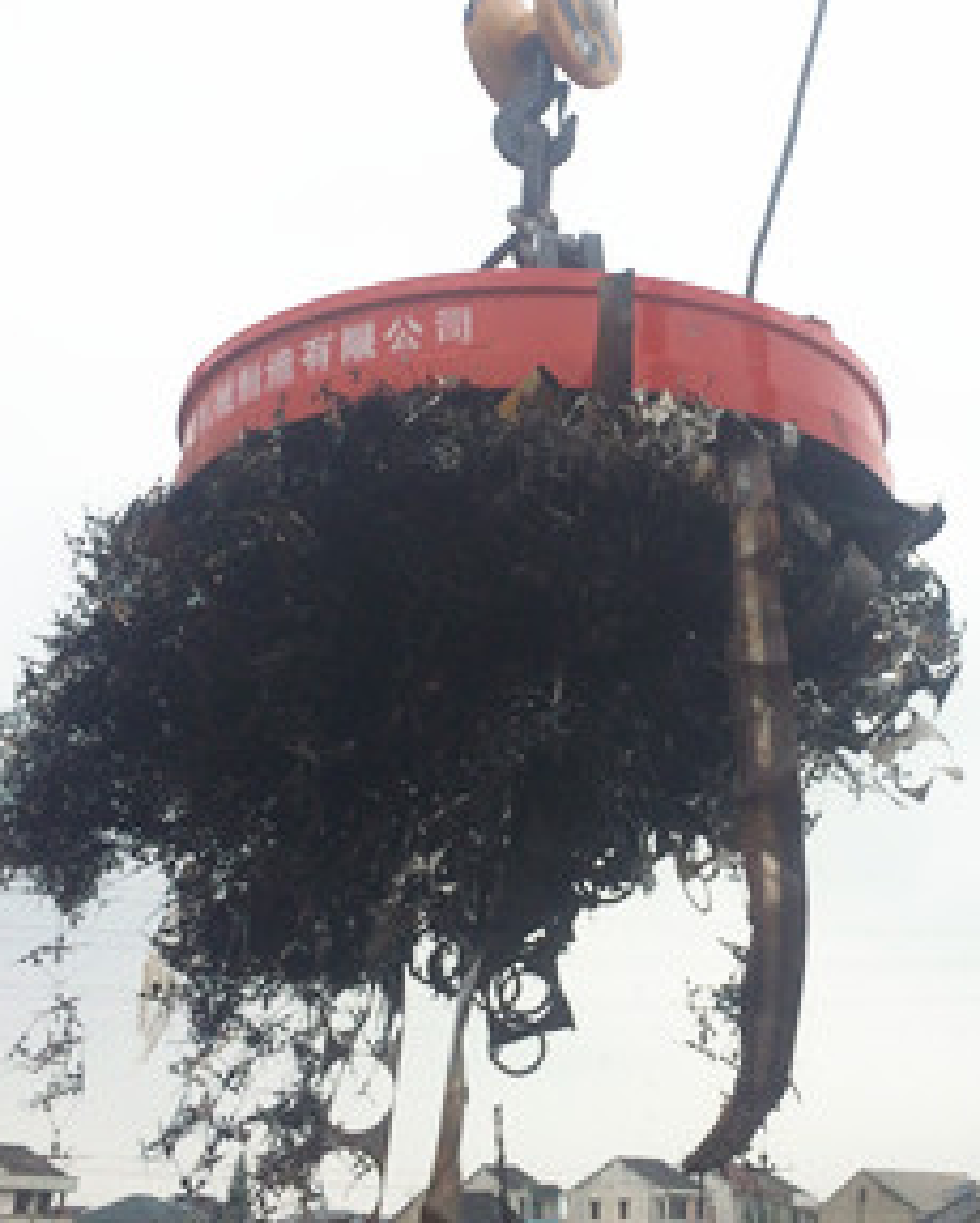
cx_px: 669
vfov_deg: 36.6
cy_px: 522
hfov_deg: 29.5
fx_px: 1847
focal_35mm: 51
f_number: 2.2
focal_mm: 4.12
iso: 40
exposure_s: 1/4566
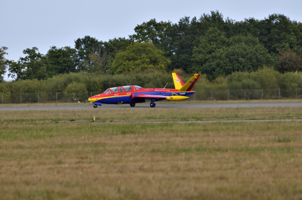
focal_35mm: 450
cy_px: 100
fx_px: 3770
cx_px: 151
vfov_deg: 3.0
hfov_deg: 4.6
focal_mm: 300
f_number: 7.1
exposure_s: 1/200
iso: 200
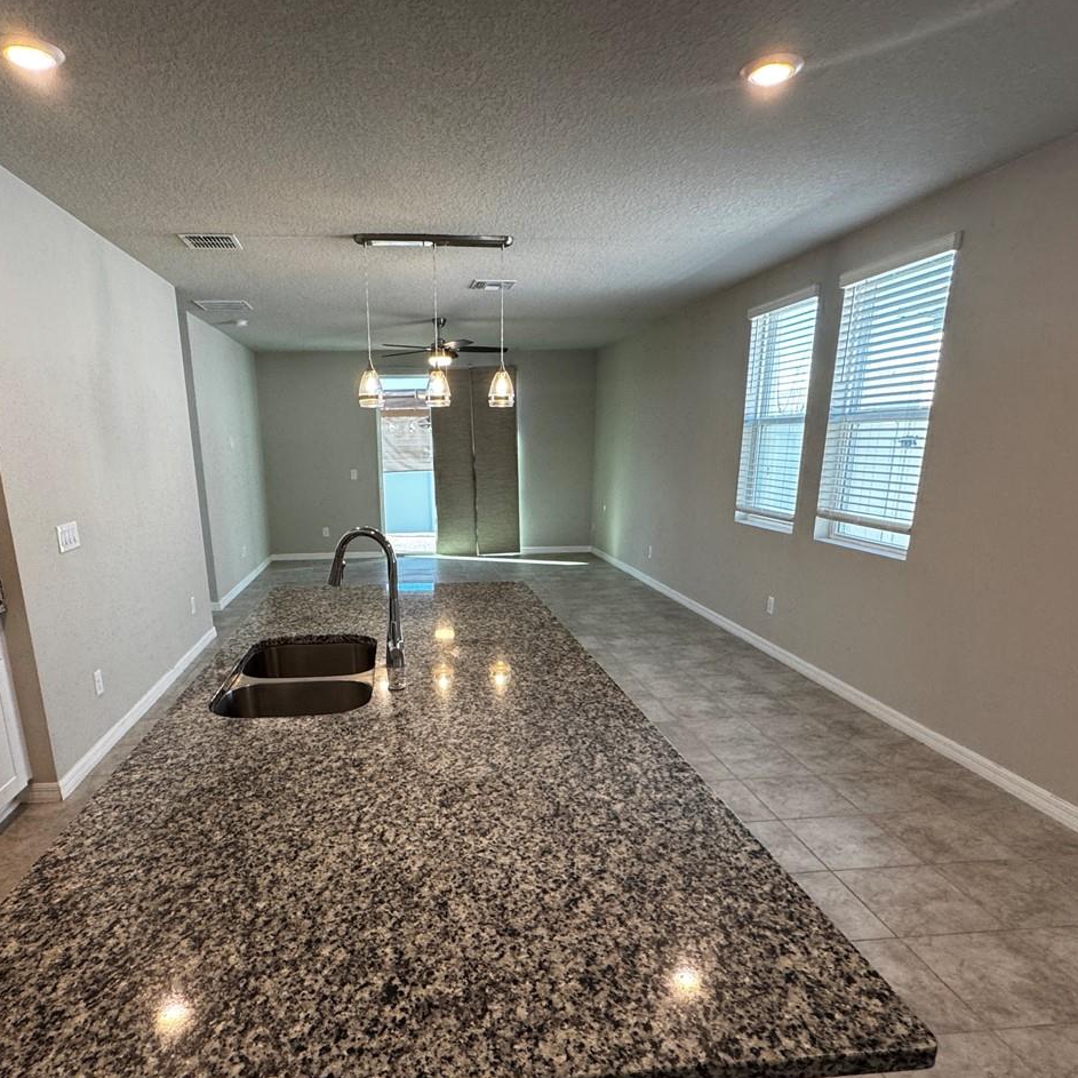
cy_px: 663
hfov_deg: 71.7
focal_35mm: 21
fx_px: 740
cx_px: 460
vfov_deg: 71.2
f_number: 2.2
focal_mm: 2.22
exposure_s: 1/120
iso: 200
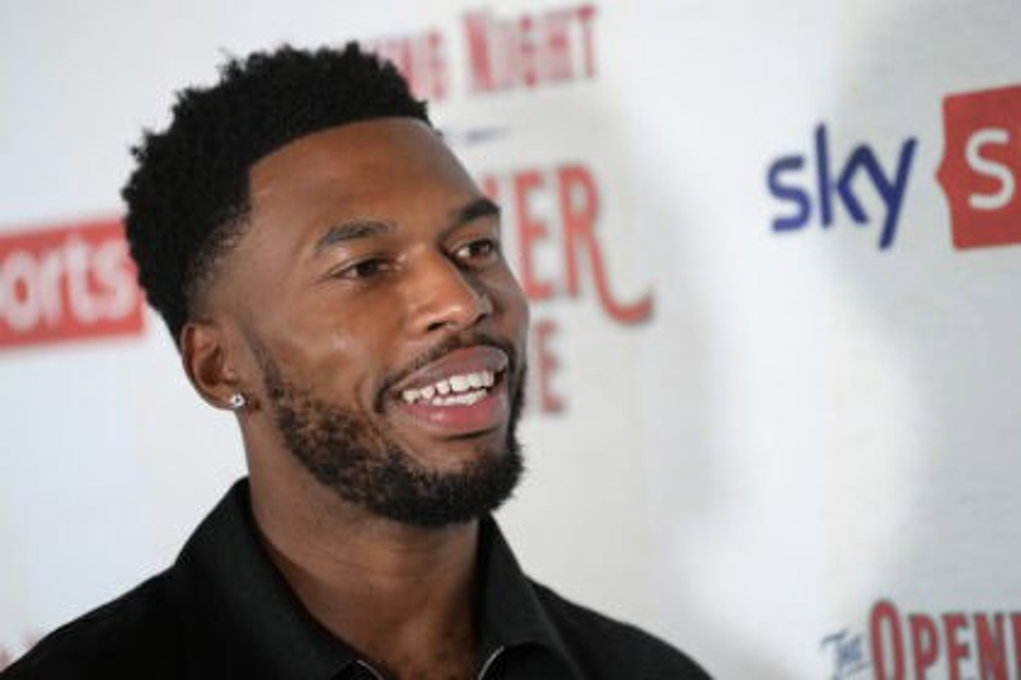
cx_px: 510
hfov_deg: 11.4
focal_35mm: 180
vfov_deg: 7.6
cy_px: 340
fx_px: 5105
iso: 5000
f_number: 2.8
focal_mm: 180
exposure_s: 1/400
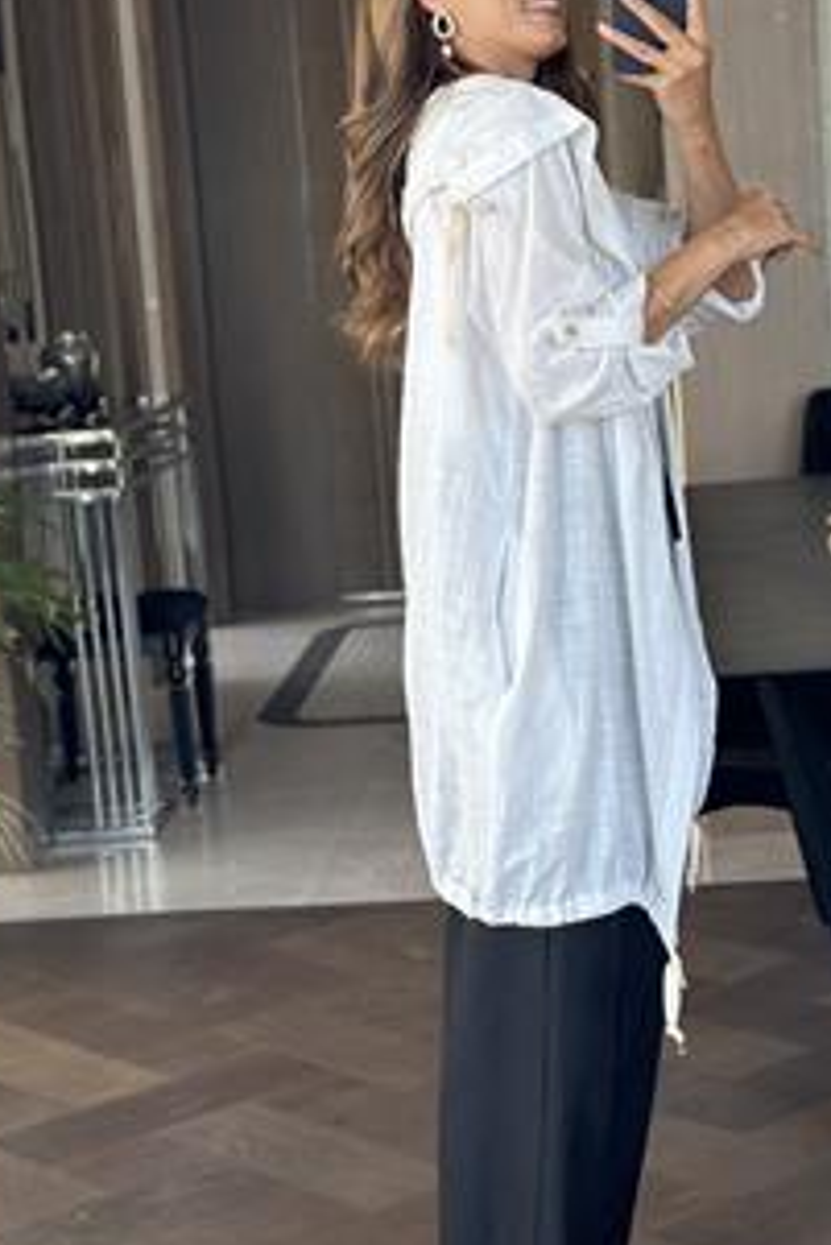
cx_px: 525
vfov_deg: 24.2
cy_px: 616
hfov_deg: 16.3
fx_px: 2905
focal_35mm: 84
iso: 125
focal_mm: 6.86
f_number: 1.78
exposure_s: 1/82
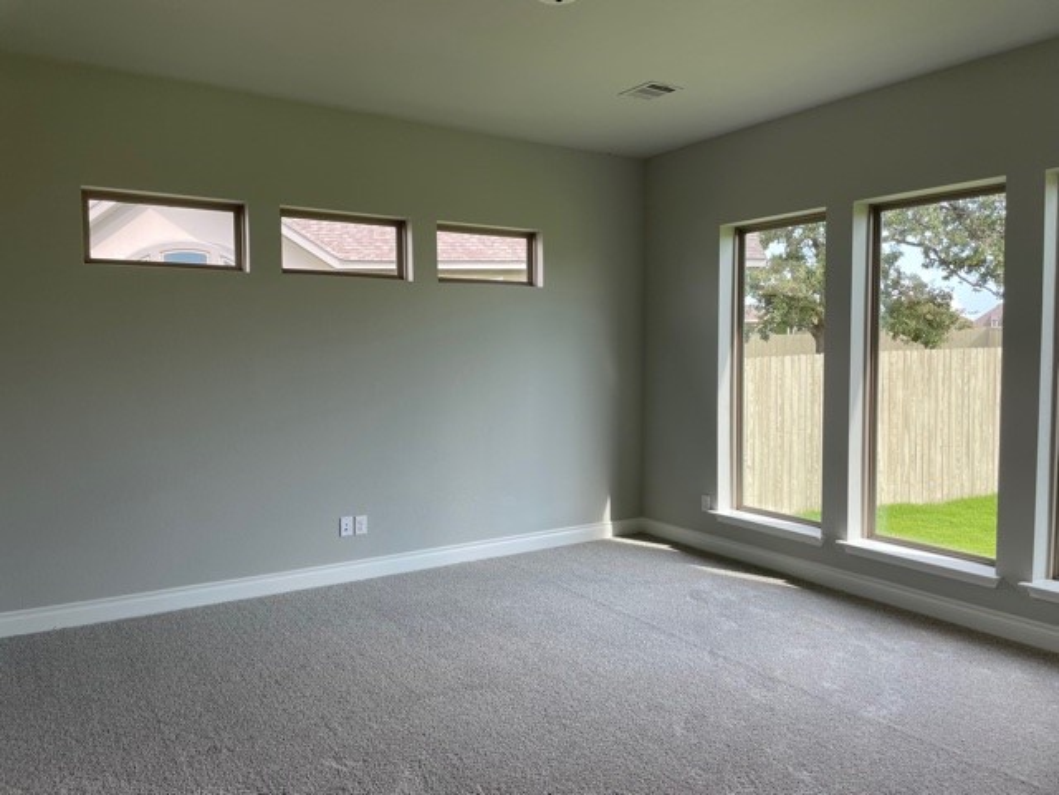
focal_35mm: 26
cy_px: 398
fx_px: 795
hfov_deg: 67.3
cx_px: 530
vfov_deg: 53.1
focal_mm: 4.2
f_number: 1.6
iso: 32
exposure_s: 1/210
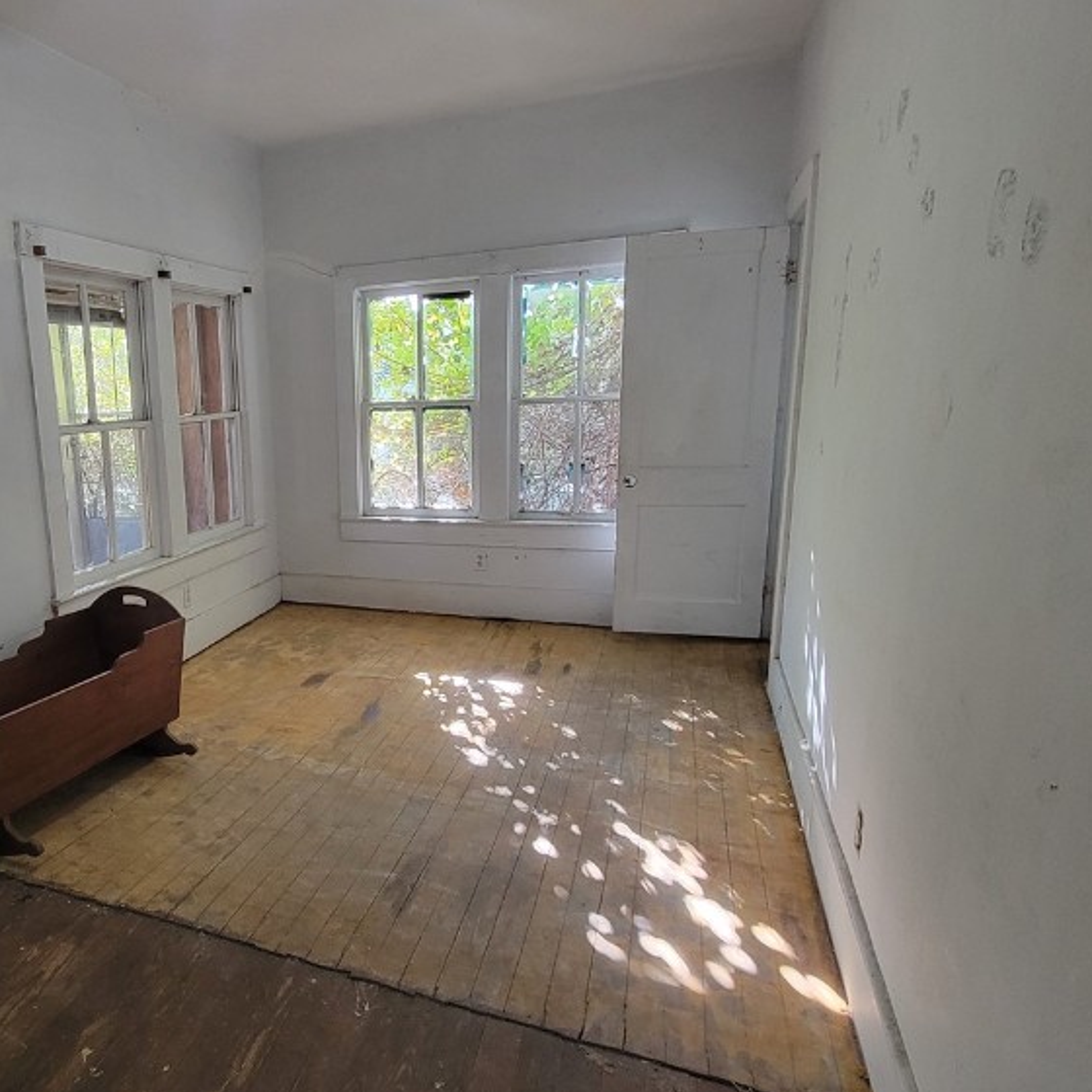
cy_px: 560
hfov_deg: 69.1
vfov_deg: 72.1
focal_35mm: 21
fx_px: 749
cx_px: 324
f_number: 2.2
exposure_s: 1/60
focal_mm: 2.2
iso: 320
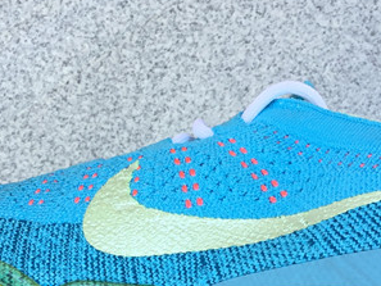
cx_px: 169
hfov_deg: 20.8
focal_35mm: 94
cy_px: 260
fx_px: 1035
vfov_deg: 15.5
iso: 25
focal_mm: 3.3
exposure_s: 1/185
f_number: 2.4
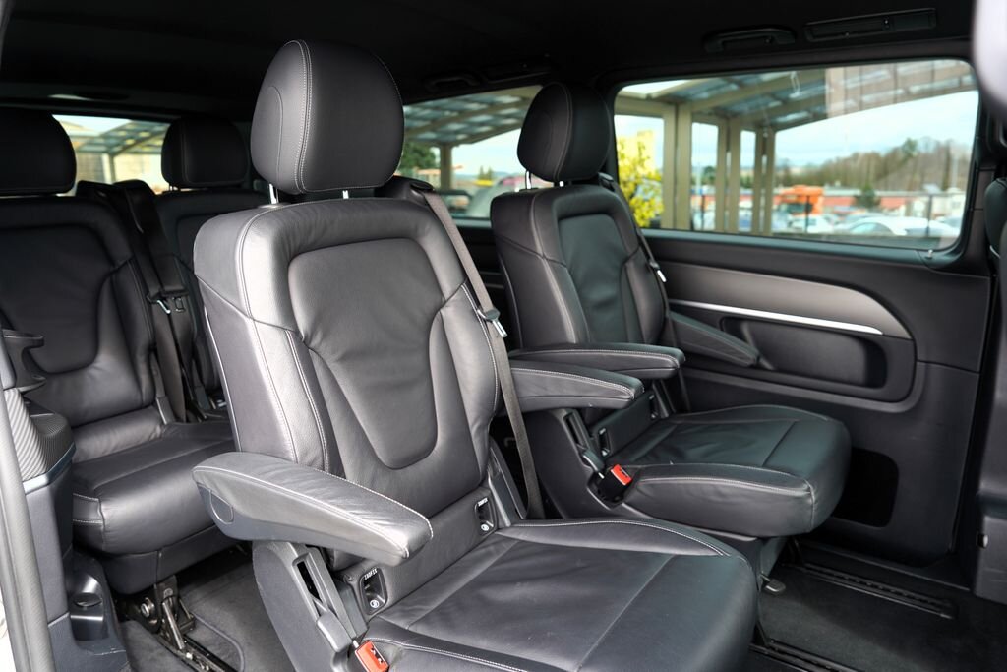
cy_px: 336
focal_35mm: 24
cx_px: 504
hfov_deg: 73.7
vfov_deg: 53.1
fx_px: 671
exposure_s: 1/50
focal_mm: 24
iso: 100
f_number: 3.5
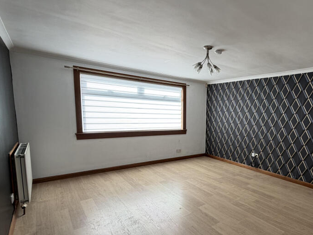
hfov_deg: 73.6
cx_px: 233
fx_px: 190
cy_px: 136
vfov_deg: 63.1
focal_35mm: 21
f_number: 2.2
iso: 80
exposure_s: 1/121
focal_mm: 2.22
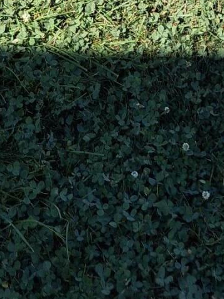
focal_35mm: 105
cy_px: -326
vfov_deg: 14.8
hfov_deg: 14.1
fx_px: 906
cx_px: 158
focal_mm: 4.69
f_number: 1.8
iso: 32
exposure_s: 1/1536
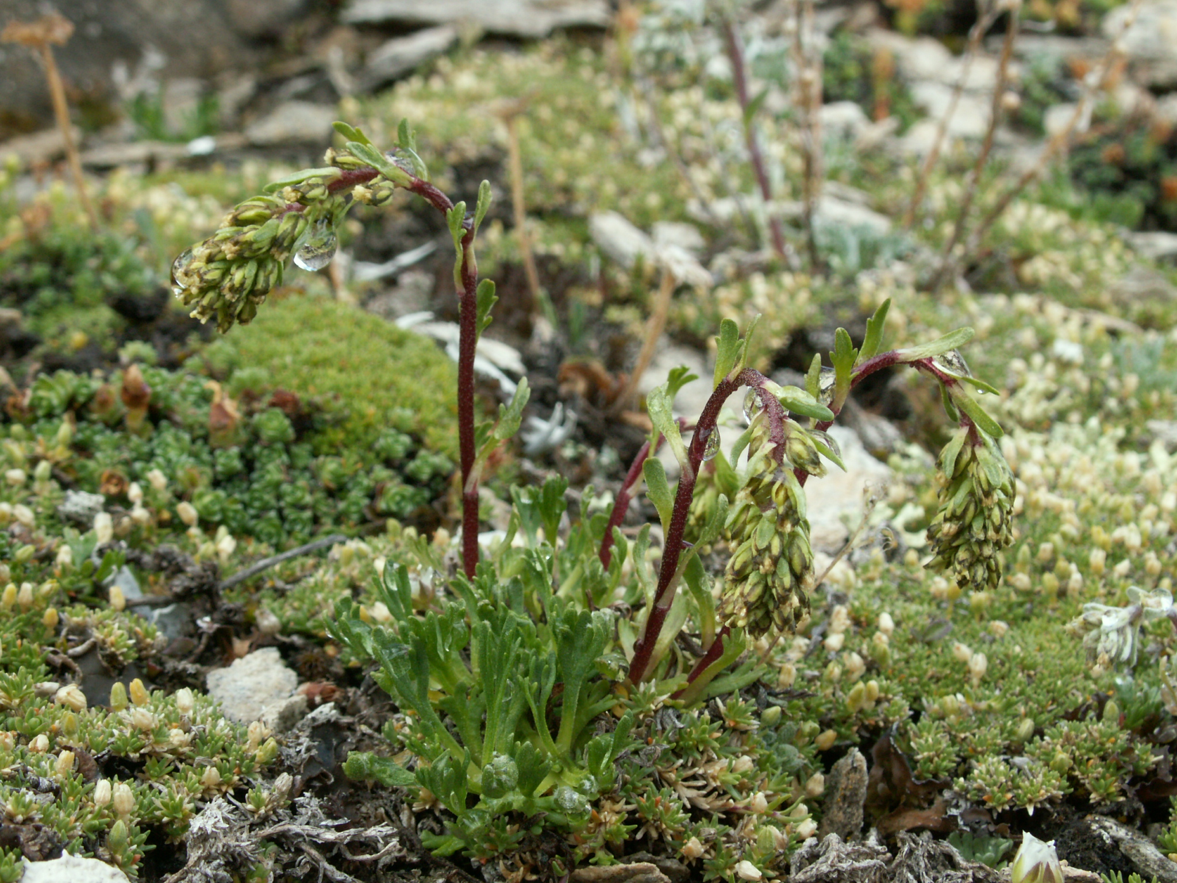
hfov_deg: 31.2
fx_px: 2108
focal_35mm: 62
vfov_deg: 23.7
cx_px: 588
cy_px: 442
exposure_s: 1/100
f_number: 5.6
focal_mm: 10.28
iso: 50
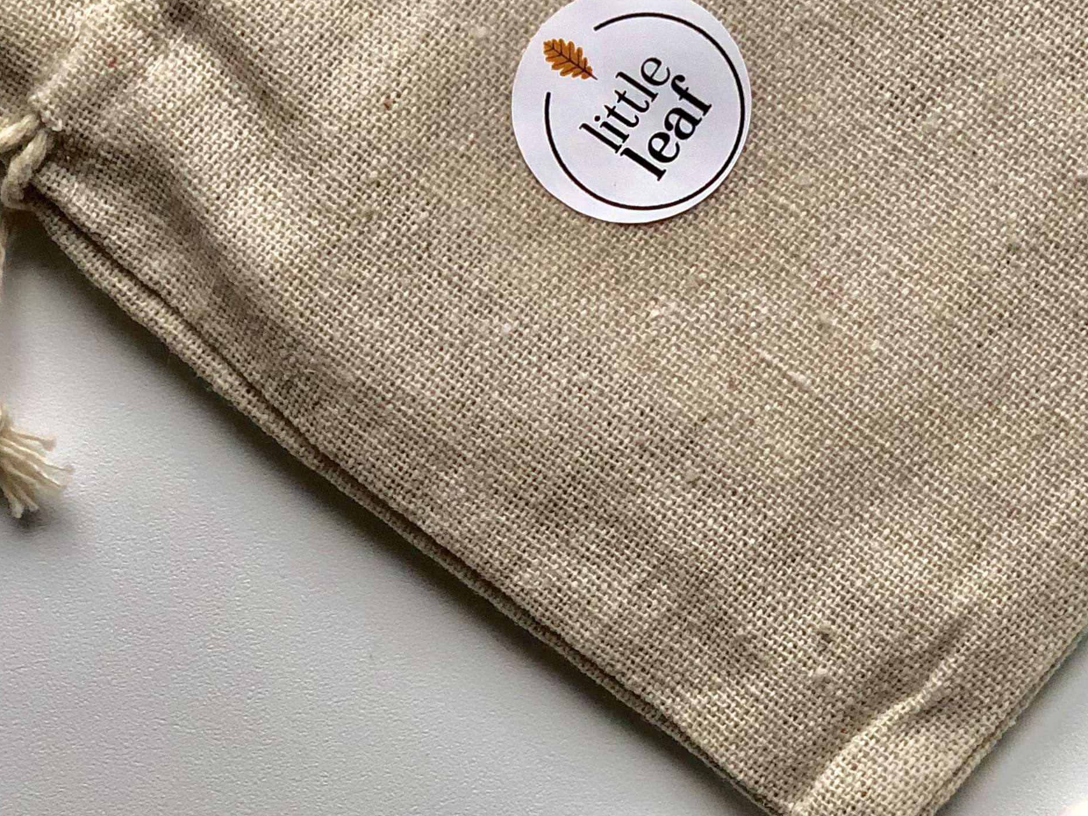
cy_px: 248
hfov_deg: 17.4
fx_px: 3520
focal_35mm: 112
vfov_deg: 13.2
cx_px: 858
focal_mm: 6
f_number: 2.4
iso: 64
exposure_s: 1/50
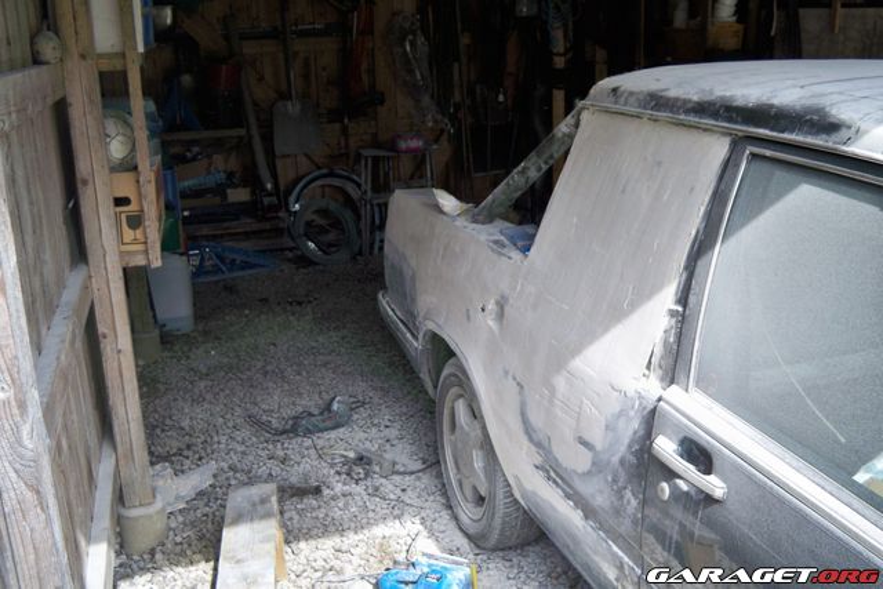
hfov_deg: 51.9
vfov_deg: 36.0
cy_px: 294
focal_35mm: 37
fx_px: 908
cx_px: 442
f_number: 3.1
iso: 100
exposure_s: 1/200
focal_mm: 7.9
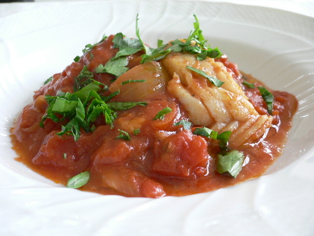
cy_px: 118
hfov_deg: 52.6
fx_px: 317
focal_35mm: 35
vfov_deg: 40.7
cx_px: 157
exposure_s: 1/30
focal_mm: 5.8
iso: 100
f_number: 2.8
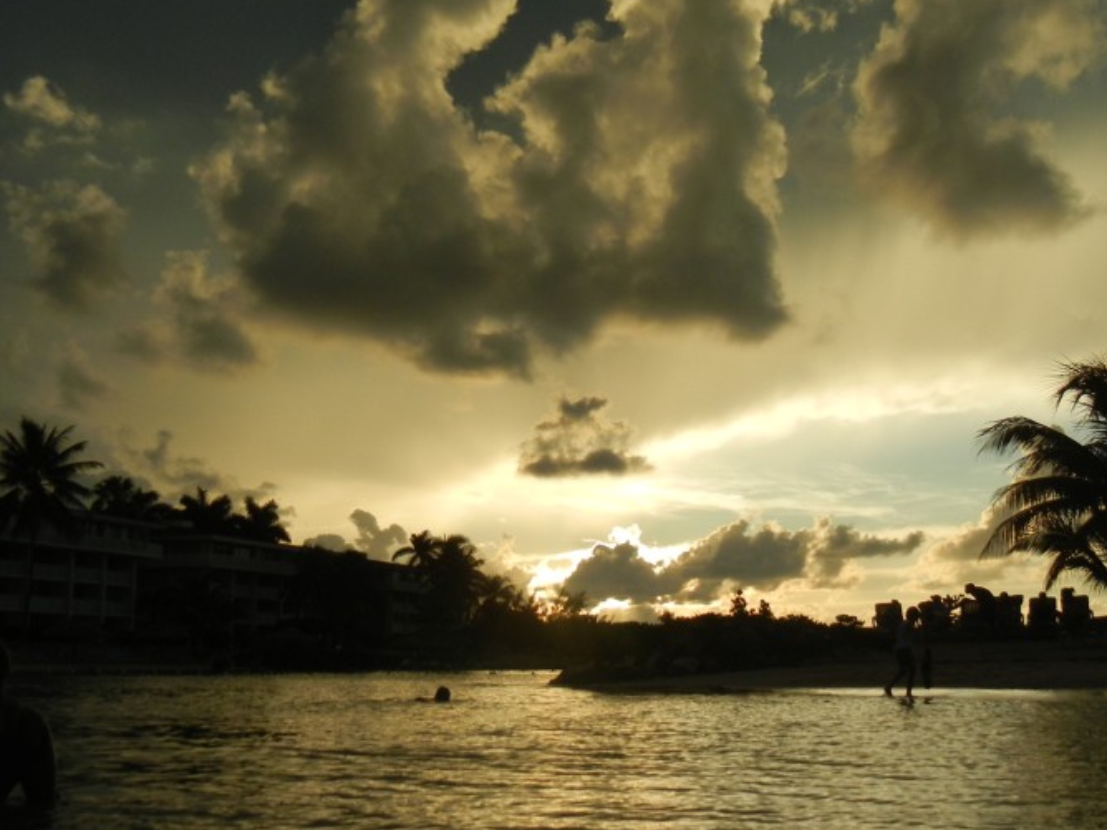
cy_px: 510
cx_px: 663
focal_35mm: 46
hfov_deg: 41.1
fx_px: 1471
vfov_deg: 31.4
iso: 160
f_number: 7
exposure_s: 1/460
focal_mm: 5.4
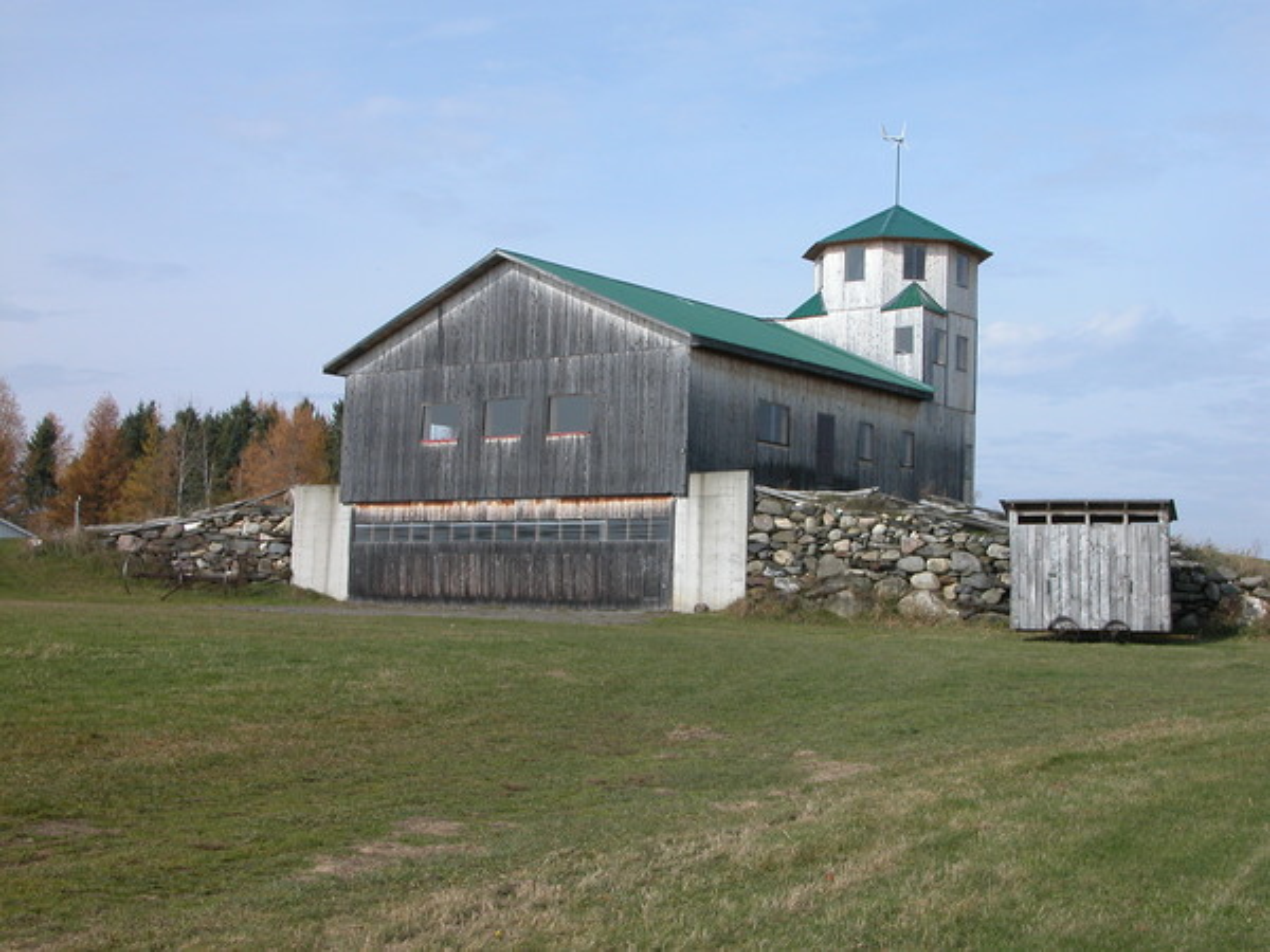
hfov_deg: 35.5
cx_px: 635
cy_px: 476
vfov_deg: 27.0
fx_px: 1981
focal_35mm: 54
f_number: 6.2
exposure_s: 1/350
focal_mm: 13.7
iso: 100
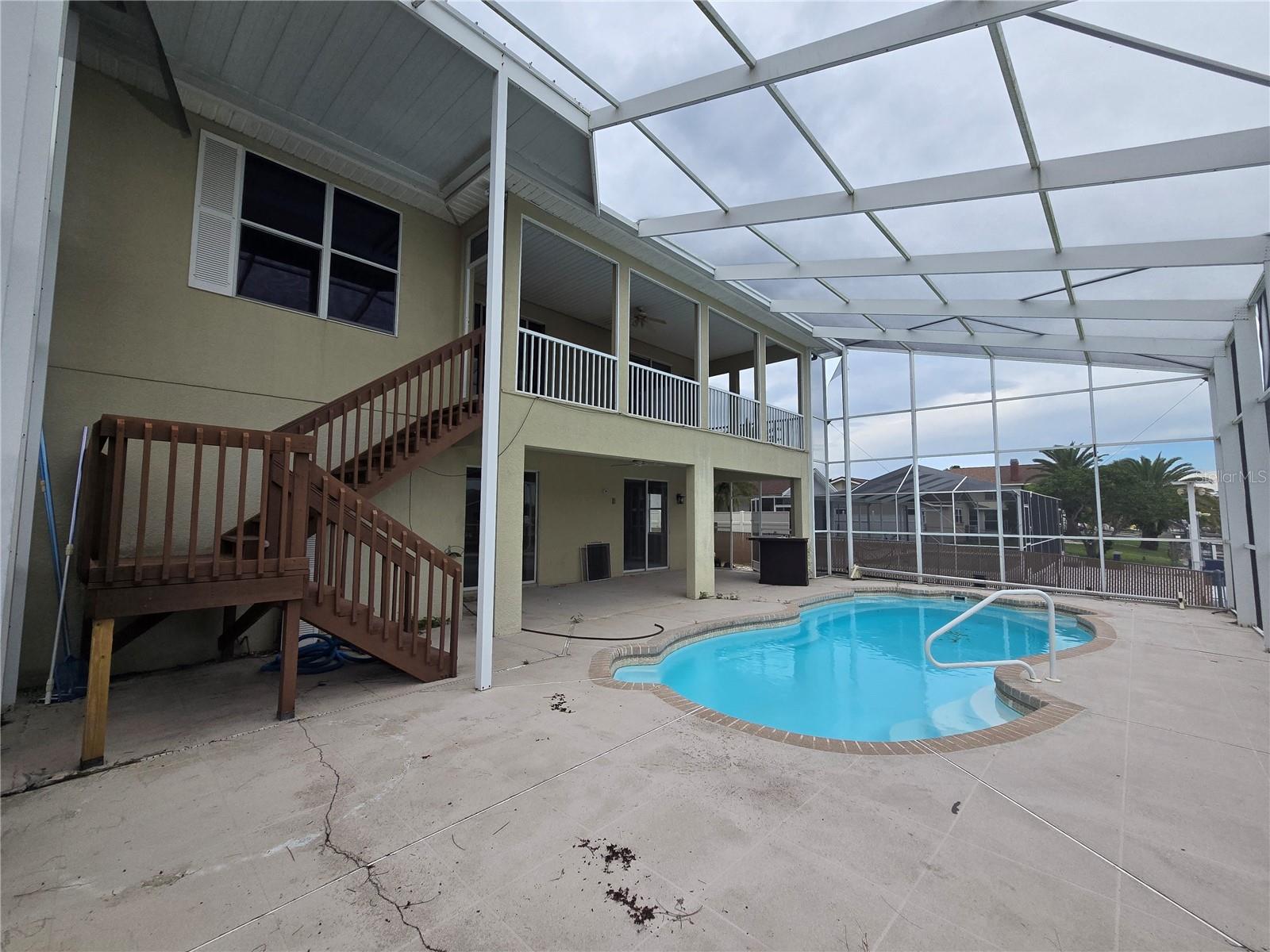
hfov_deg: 106.2
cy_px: 476
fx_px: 477
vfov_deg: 89.9
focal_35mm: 13
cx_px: 635
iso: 64
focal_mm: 2.2
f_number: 2.2
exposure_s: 1/2000
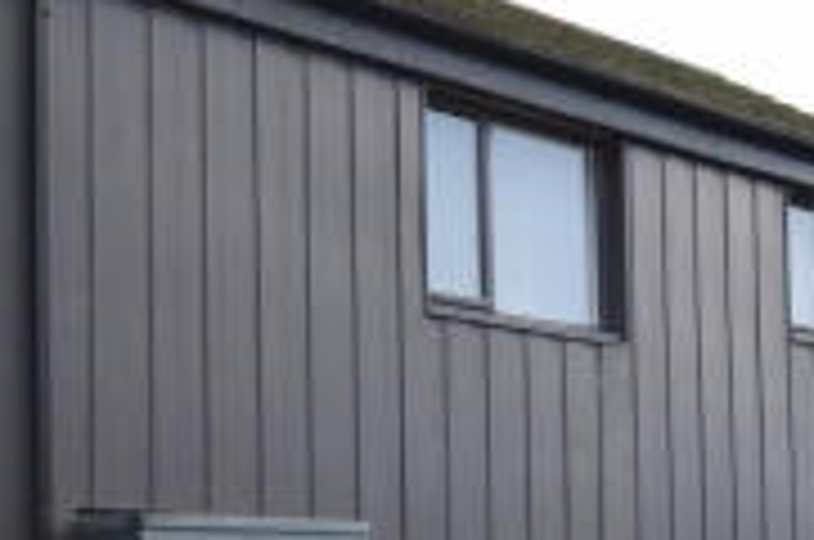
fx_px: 1783
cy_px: 551
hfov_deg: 25.1
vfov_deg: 16.8
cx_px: 702
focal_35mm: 79
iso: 400
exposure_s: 1/200
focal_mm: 20
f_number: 7.1
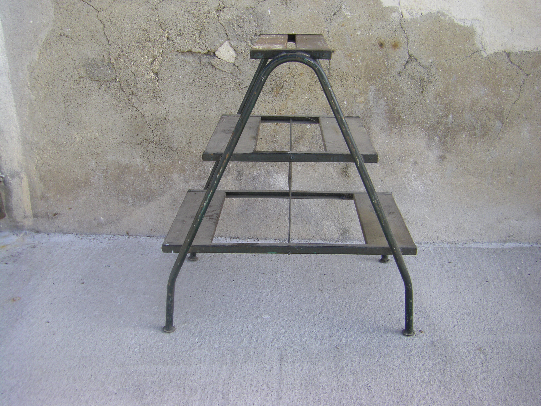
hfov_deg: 49.0
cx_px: 270
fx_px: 594
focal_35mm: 38
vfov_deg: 37.7
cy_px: 203
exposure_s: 1/160
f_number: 3.5
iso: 64
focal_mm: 6.3
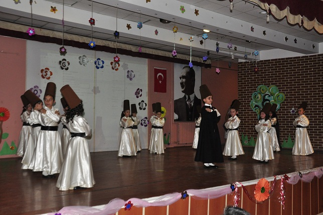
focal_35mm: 38
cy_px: 108
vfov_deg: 35.4
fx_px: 336
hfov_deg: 51.3
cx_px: 162
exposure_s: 1/50
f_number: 5.6
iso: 800
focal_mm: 25
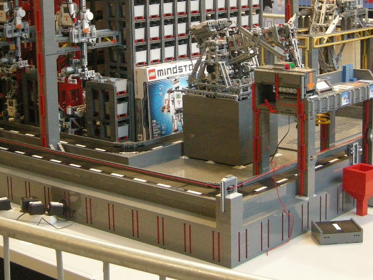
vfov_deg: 19.7
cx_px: 194
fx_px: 797
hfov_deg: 26.3
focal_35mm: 74
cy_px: 62
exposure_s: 1/36.3
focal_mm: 7.5
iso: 400
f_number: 2.7
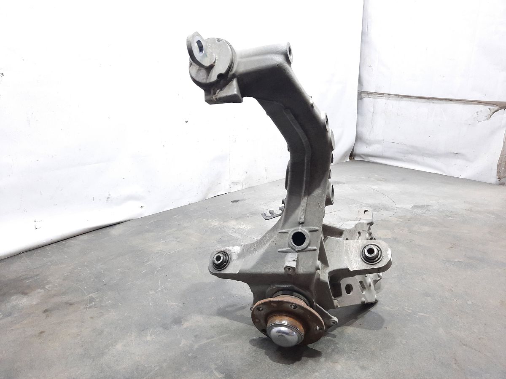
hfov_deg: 69.4
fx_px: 365
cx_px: 253
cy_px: 190
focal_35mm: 25
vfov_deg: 54.9
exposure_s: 1/50
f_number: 2
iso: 400
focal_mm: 4.6
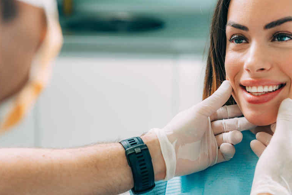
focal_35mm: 81
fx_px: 657
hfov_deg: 25.0
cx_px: 159
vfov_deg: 16.9
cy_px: 72
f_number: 3.5
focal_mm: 62
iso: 100
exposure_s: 1/160
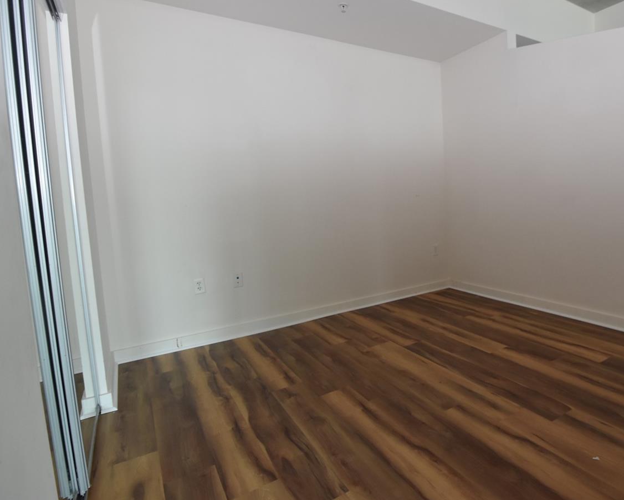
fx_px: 369
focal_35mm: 20
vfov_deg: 67.9
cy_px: 223
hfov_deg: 78.0
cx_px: 412
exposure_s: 1/100
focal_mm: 10
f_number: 5
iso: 800
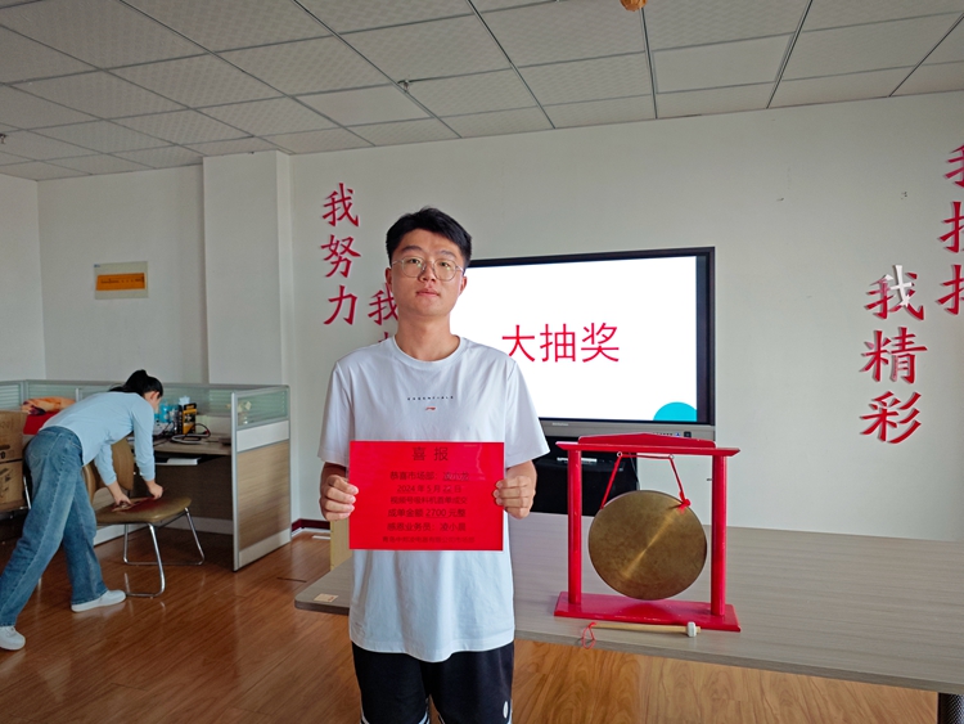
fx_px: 641
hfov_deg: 73.9
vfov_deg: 58.9
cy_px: 362
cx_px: 482
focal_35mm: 23
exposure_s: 1/200
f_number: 1.42
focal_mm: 6.68
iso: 250
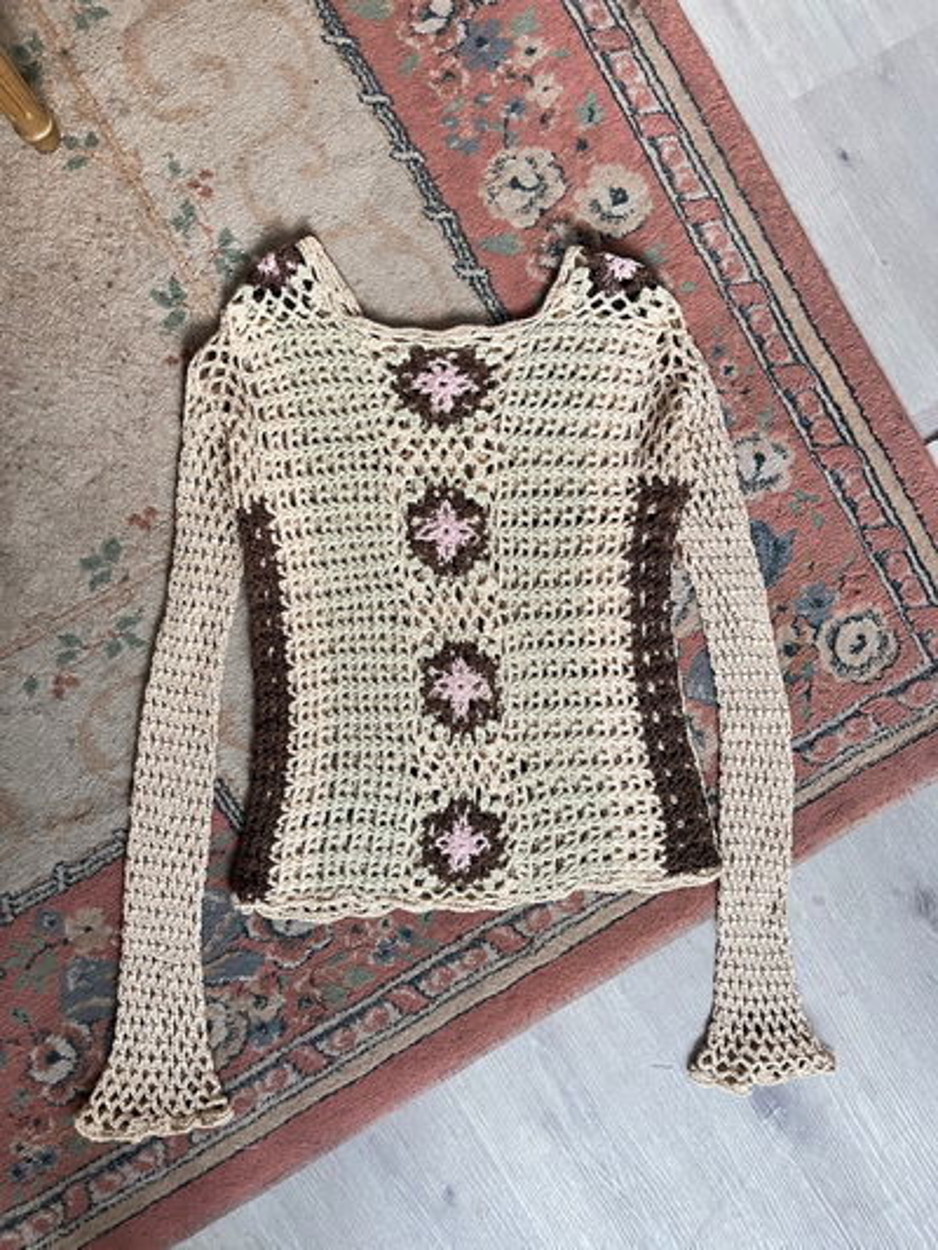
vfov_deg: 67.3
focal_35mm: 26
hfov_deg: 53.1
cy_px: 625
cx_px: 469
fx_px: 939
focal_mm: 5.1
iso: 320
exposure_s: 1/60
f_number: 1.6
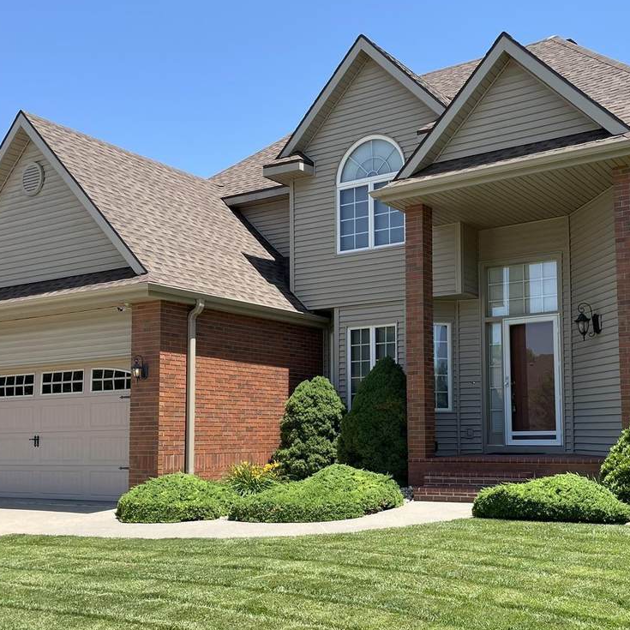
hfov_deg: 41.5
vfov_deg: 41.8
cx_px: 399
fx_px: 824
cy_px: 361
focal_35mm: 40
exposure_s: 1/1770
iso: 32
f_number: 1.6
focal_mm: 4.2
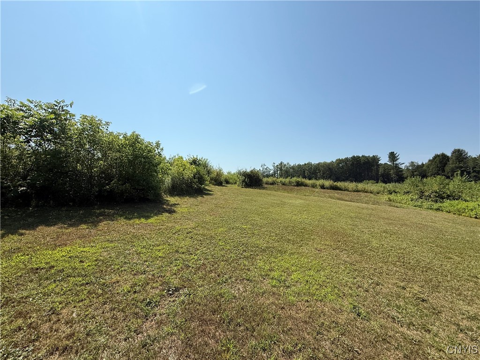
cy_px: 180
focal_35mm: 14
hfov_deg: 102.1
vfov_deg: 85.7
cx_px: 240
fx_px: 194
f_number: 2.2
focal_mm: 2.22
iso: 50
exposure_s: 1/3289
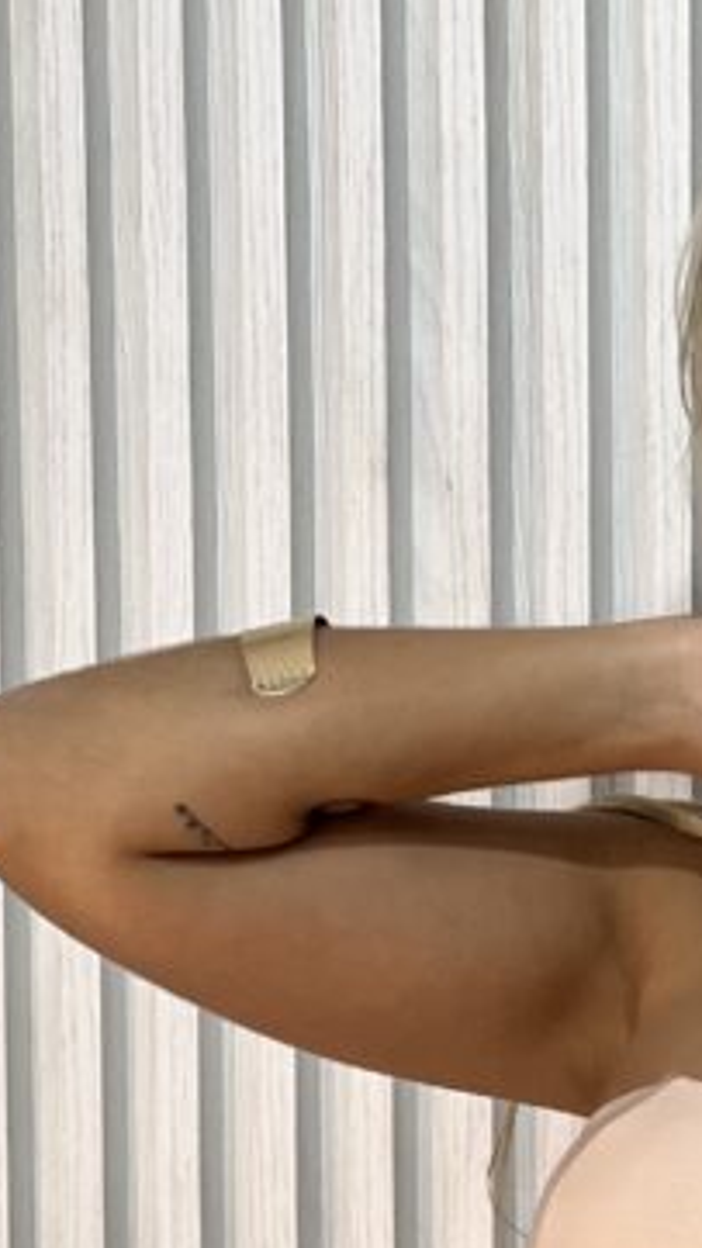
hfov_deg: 5.6
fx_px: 7183
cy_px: 1385
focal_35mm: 217
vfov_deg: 9.8
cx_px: 996
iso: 100
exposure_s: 1/120
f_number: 2.8
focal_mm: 9
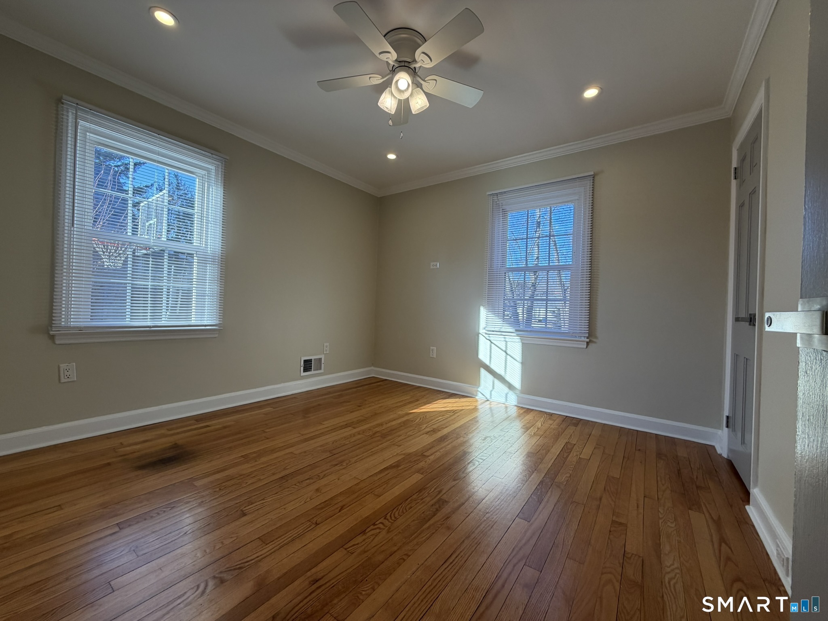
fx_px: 335
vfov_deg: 85.7
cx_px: 414
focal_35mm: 14
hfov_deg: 102.1
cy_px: 310
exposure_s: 1/120
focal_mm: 2.22
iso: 64
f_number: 2.2
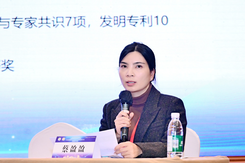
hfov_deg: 16.7
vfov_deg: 11.1
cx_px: 122
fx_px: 837
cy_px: 82
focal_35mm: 123
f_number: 4
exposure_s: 1/160
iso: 2000
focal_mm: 82
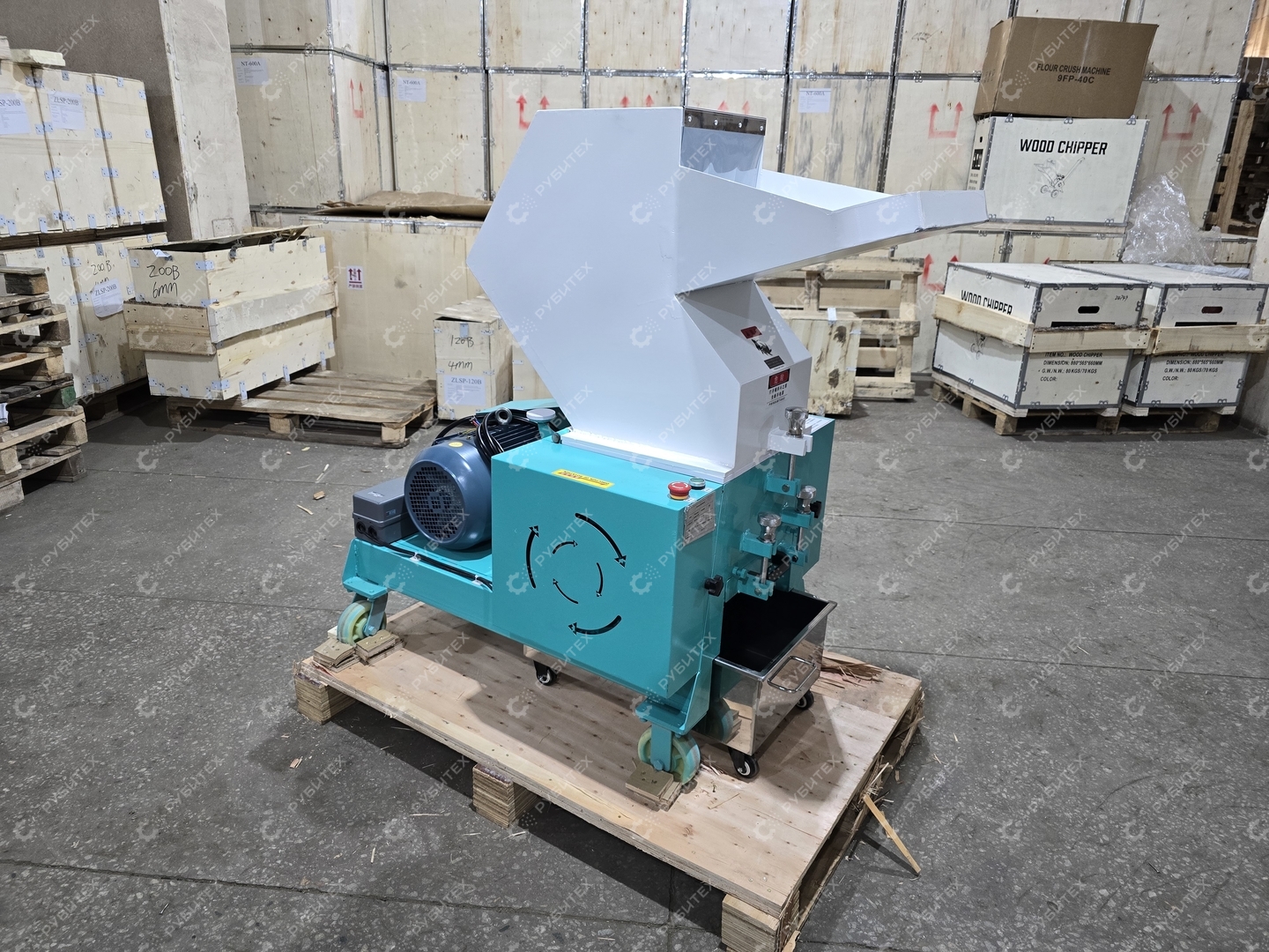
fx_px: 843
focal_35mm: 23
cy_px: 476
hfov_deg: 73.9
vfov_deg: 58.9
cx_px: 634
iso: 250
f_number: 1.7
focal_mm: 6.3
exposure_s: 1/100
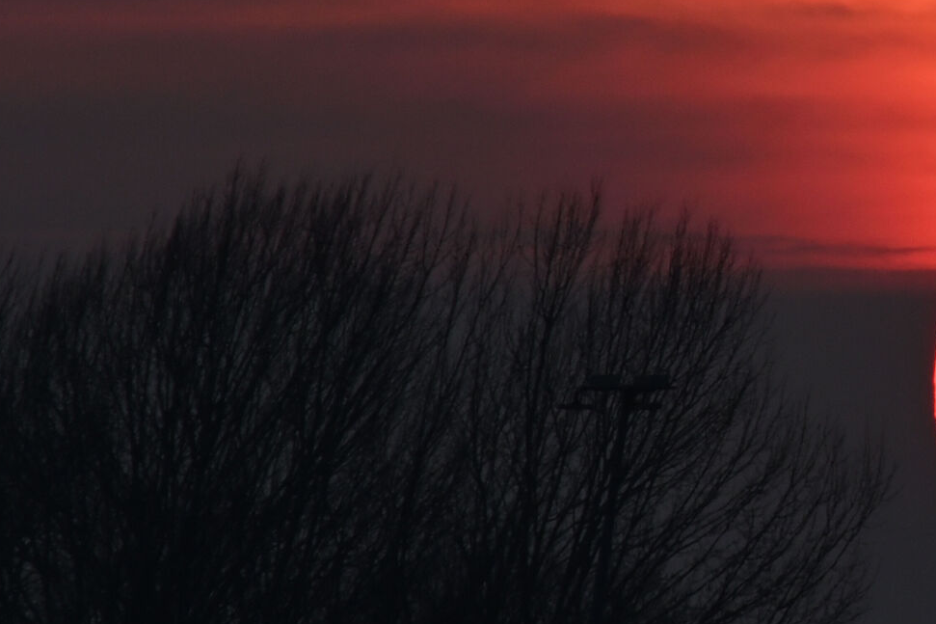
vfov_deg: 1.2
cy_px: 113
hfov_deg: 1.9
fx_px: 28905
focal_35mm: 1112
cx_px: 1135
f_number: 16
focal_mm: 300
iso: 200
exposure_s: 1/80
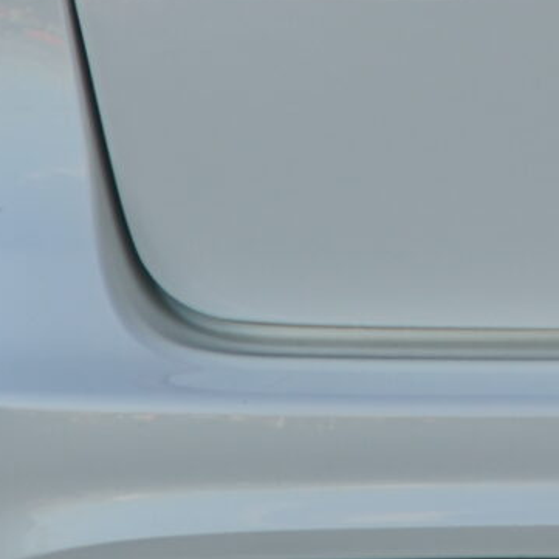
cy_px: -137
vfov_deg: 6.6
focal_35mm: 262
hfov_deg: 6.4
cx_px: 1377
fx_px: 4787
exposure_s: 1/80
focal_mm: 29
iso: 100
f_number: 4.5
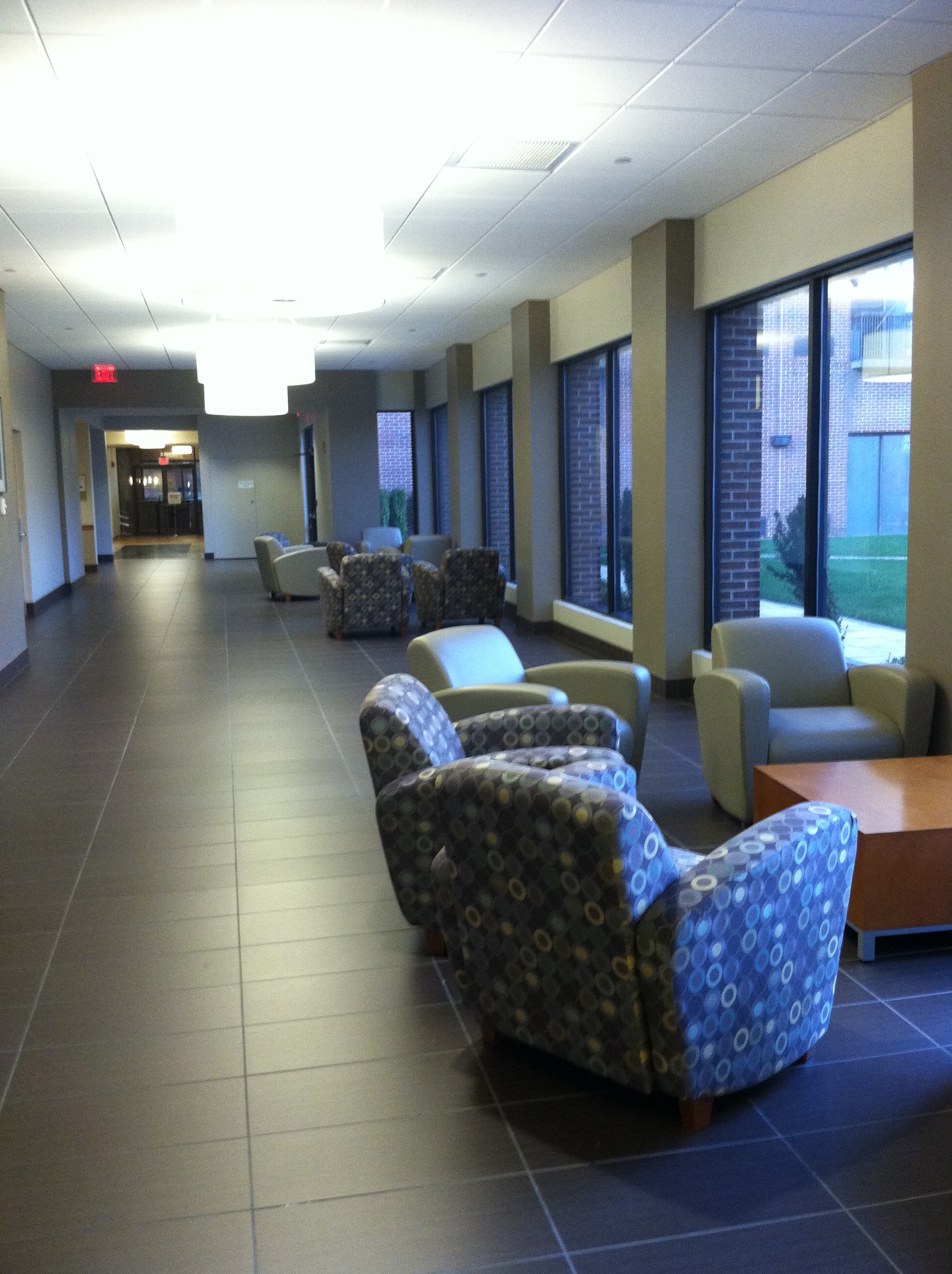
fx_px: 1287
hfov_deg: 40.6
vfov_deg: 52.7
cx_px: 476
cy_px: 637
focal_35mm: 35
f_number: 2.8
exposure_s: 1/17
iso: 200
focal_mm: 3.85
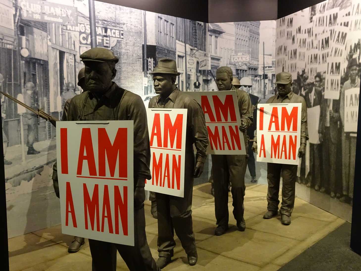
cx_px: 180
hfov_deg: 50.1
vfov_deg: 38.7
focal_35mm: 37
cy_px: 136
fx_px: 386
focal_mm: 6.37
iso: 800
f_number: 4
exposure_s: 1/15
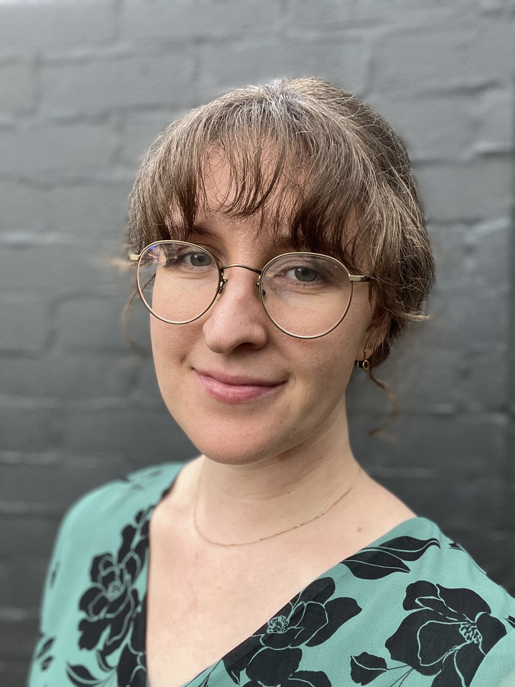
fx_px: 595
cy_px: 344
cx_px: 258
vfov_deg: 60.0
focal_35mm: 30
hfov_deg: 46.8
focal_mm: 2.71
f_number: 2.2
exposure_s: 1/121
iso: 80
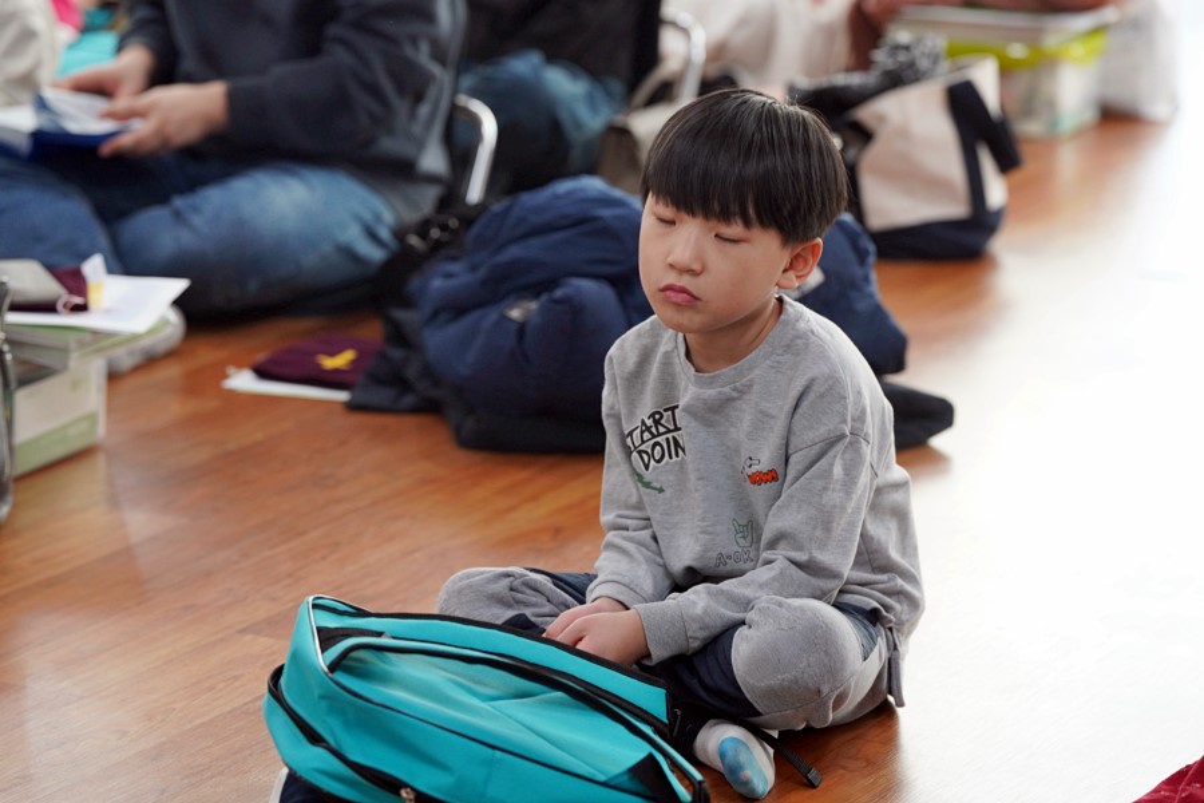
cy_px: 402
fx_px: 4448
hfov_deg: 15.4
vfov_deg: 10.3
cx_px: 602
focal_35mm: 133
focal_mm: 133
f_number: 4
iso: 1600
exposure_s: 1/160
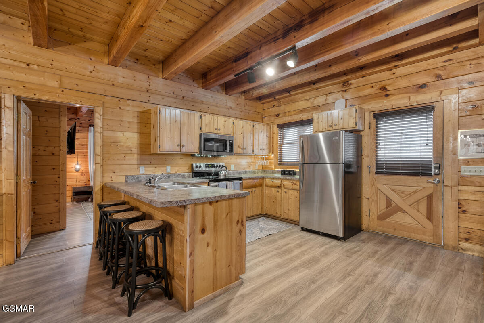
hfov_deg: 98.5
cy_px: 162
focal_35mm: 16
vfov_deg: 75.5
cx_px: 242
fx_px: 208
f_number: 8
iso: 200
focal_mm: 15.5
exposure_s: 1.3
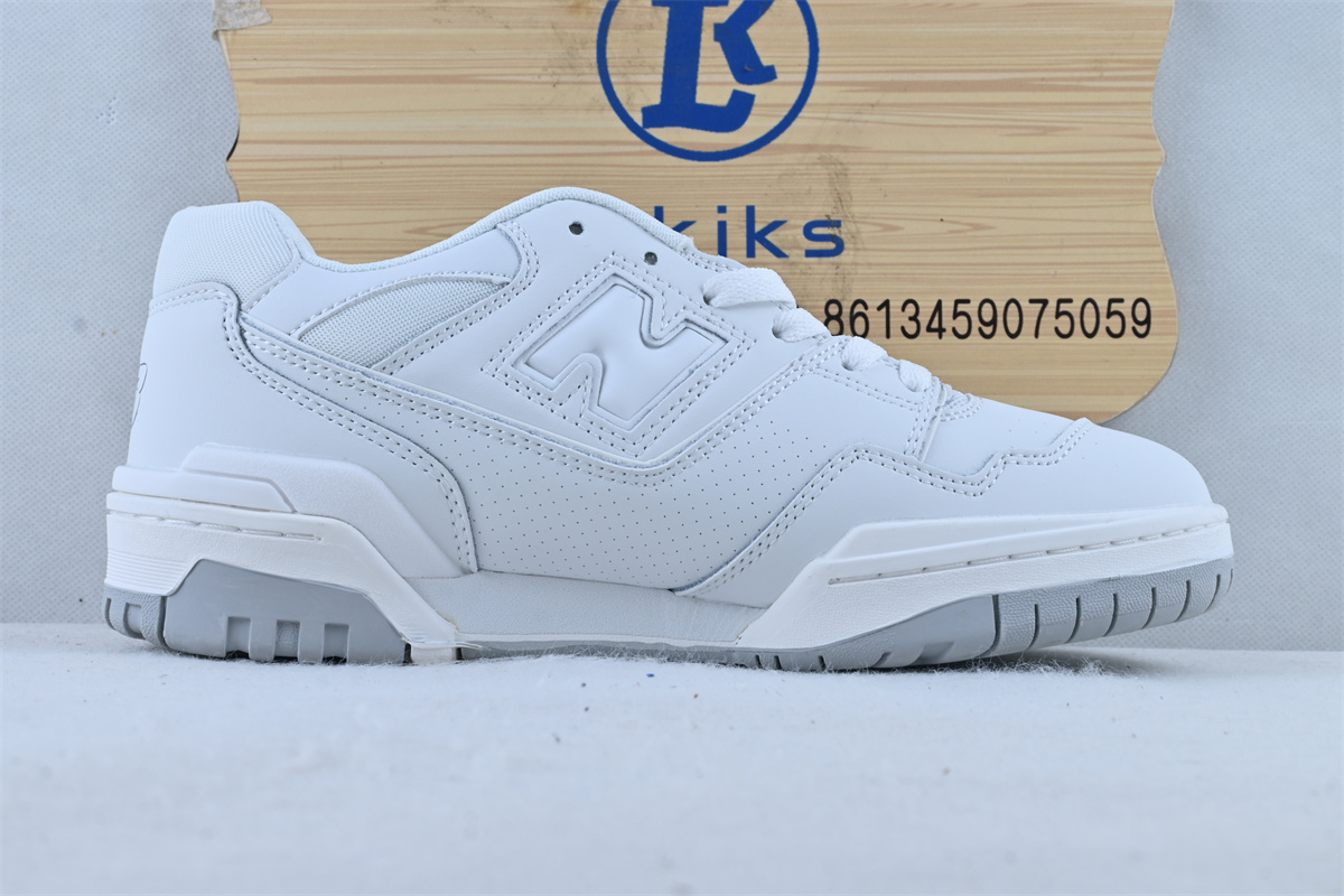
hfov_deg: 37.9
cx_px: 672
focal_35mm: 52
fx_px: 1960
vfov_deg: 25.8
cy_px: 448
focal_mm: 35
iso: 100
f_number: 10
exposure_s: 1/20
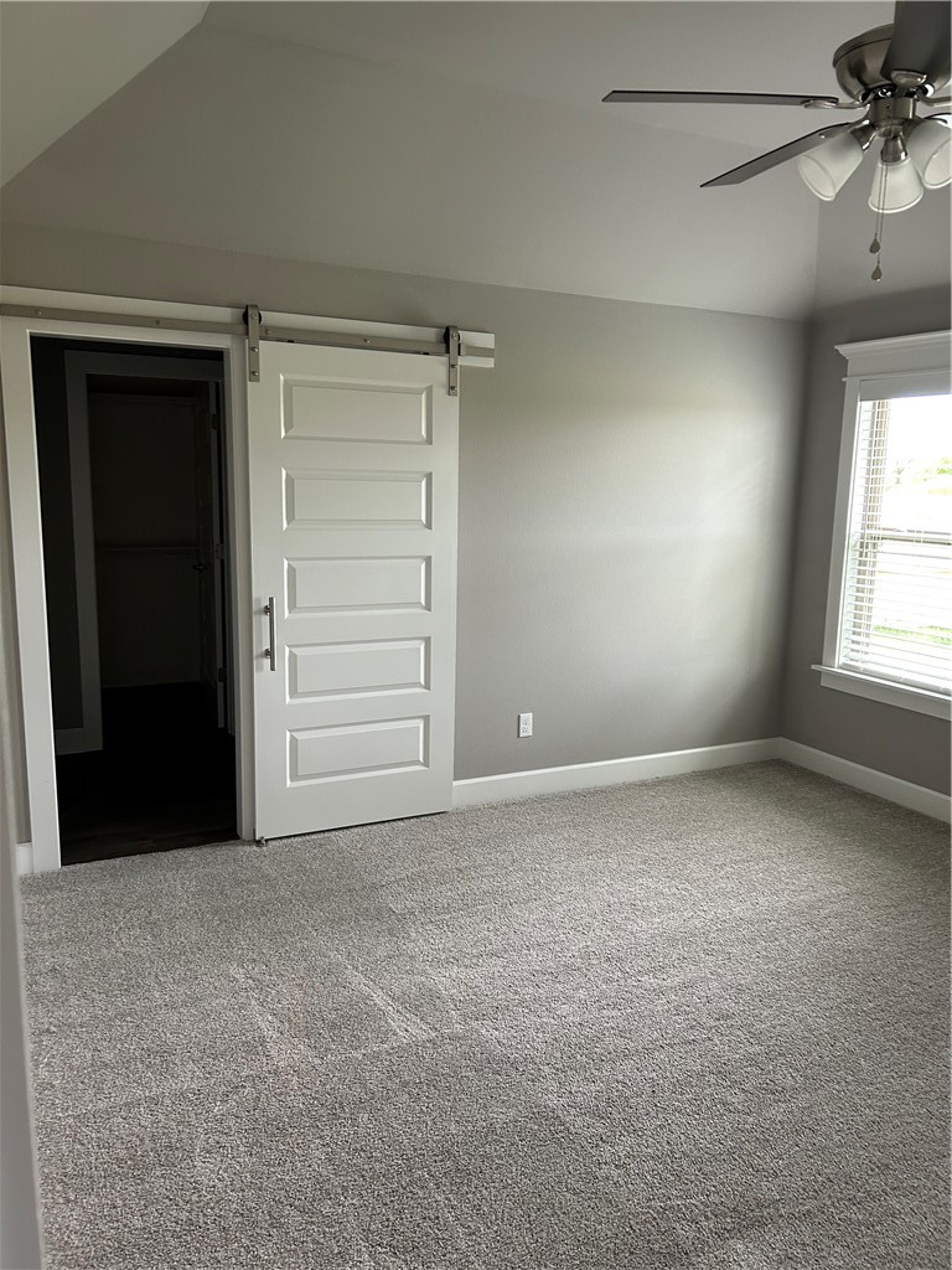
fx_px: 953
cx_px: 476
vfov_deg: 67.3
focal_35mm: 26
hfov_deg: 53.1
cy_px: 635
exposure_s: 1/60
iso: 125
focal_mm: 5.7
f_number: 1.5
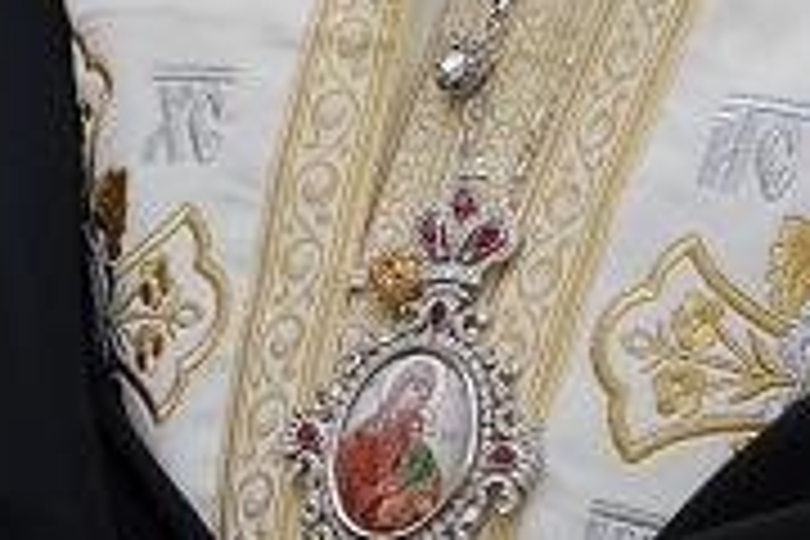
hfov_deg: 7.5
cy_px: -734
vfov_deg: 4.9
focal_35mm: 274
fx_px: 6165
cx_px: 117
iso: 320
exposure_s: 1/400
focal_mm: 41
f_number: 8
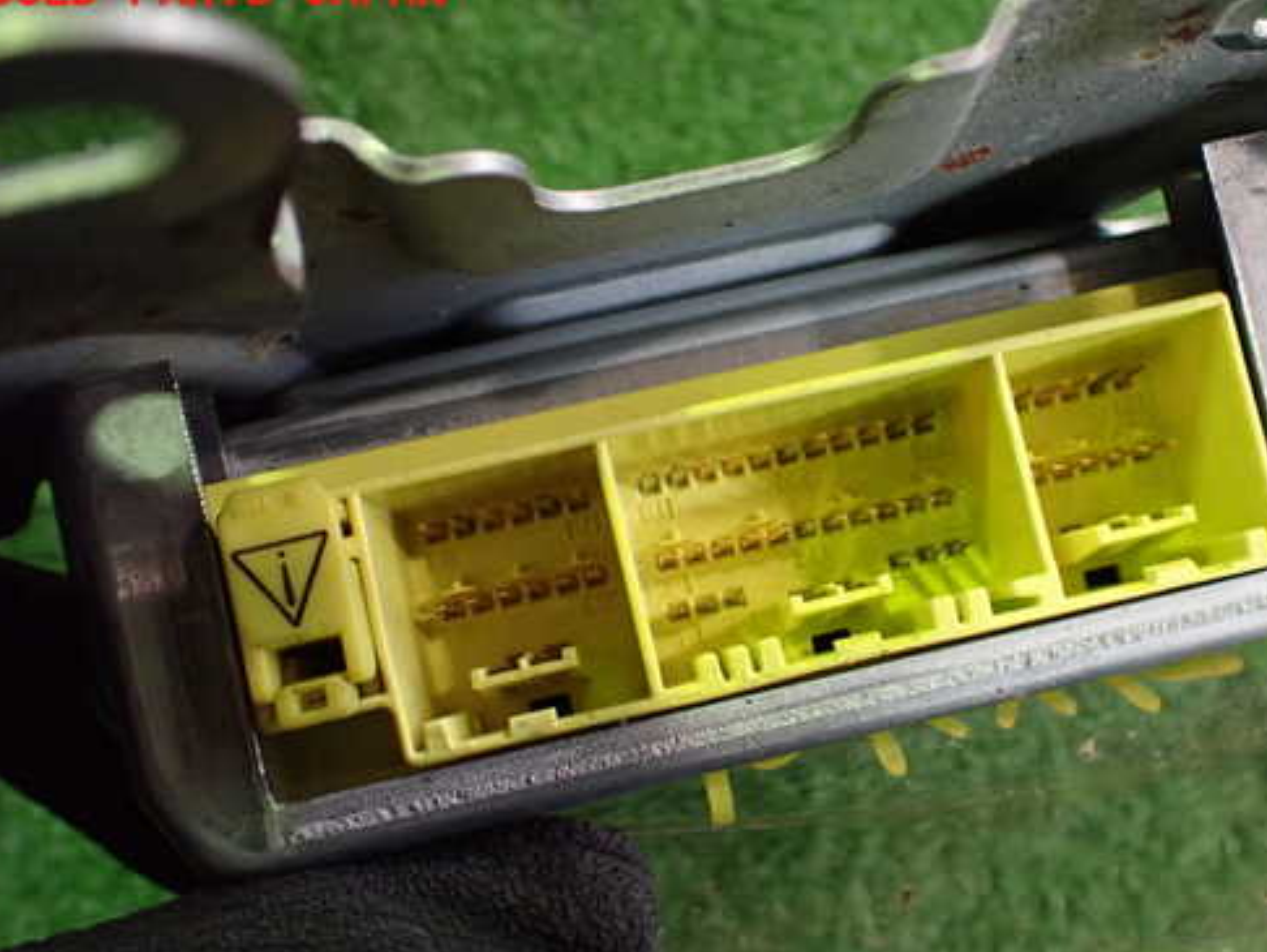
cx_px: 753
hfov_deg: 49.8
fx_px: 1355
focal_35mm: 37
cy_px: 543
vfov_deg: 38.6
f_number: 2.3
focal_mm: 5.4
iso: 800
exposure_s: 1/100
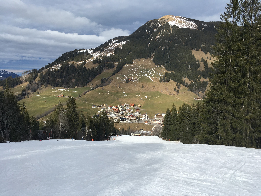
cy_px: 98
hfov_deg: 61.7
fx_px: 219
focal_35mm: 29
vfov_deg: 48.2
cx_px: 130
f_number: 2.2
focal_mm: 4.15
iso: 25
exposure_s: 1/2198
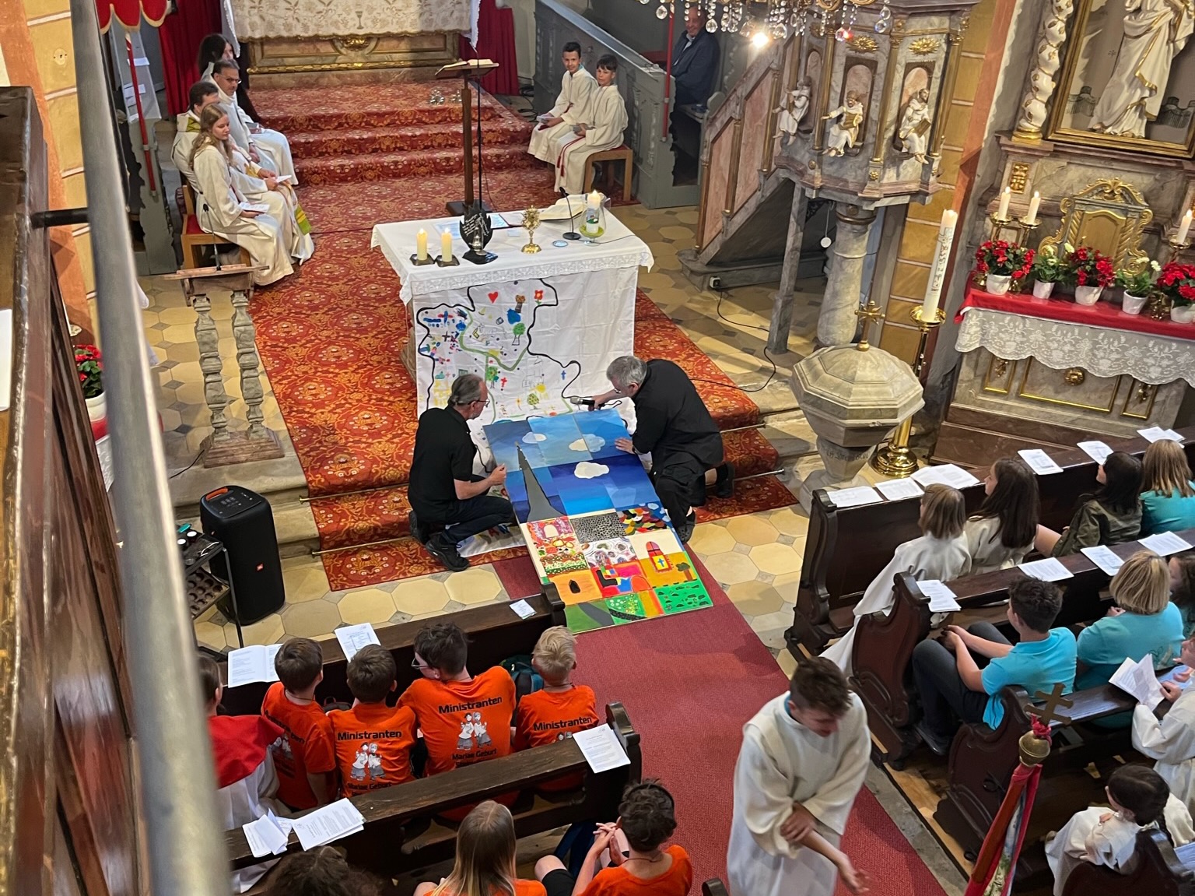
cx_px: 598
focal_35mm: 26
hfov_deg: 67.3
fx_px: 897
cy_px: 448
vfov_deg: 53.0
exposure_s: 1/50
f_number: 1.6
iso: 160
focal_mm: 5.1
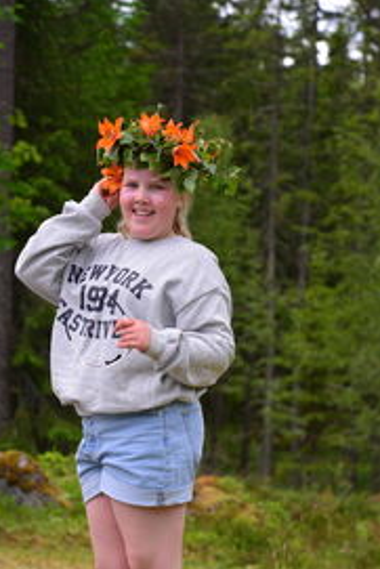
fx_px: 1976
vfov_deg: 16.3
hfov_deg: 11.0
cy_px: 400
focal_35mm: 125
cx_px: 160
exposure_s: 1/200
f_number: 4.5
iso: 100
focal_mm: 85
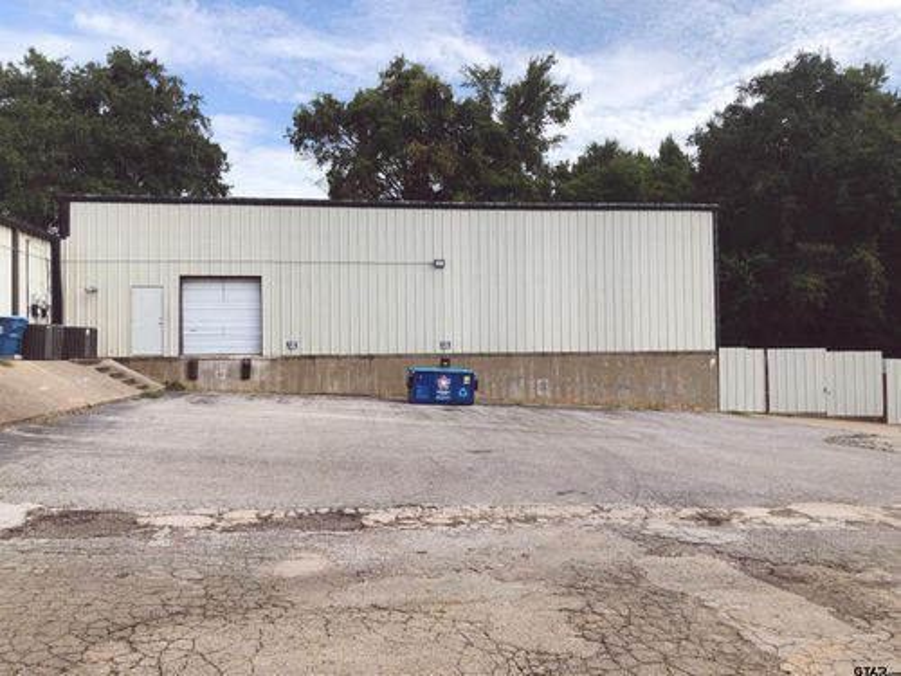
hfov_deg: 63.4
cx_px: 450
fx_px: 729
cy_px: 338
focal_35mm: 28
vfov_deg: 49.7
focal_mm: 4
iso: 20
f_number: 1.8
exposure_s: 1/1080
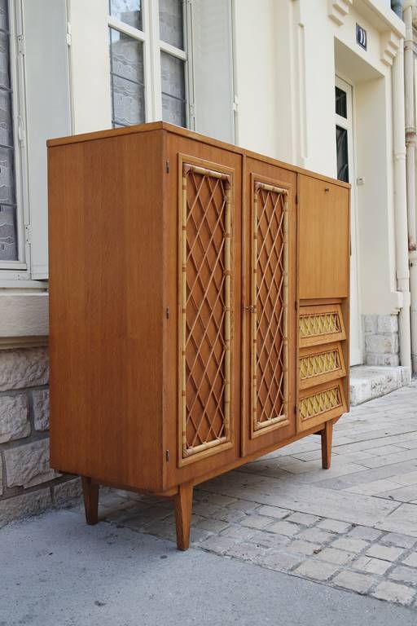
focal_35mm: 36
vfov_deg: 53.1
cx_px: 208
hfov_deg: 36.9
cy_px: 313
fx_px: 625
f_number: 4
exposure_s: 1/100
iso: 100
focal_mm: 24
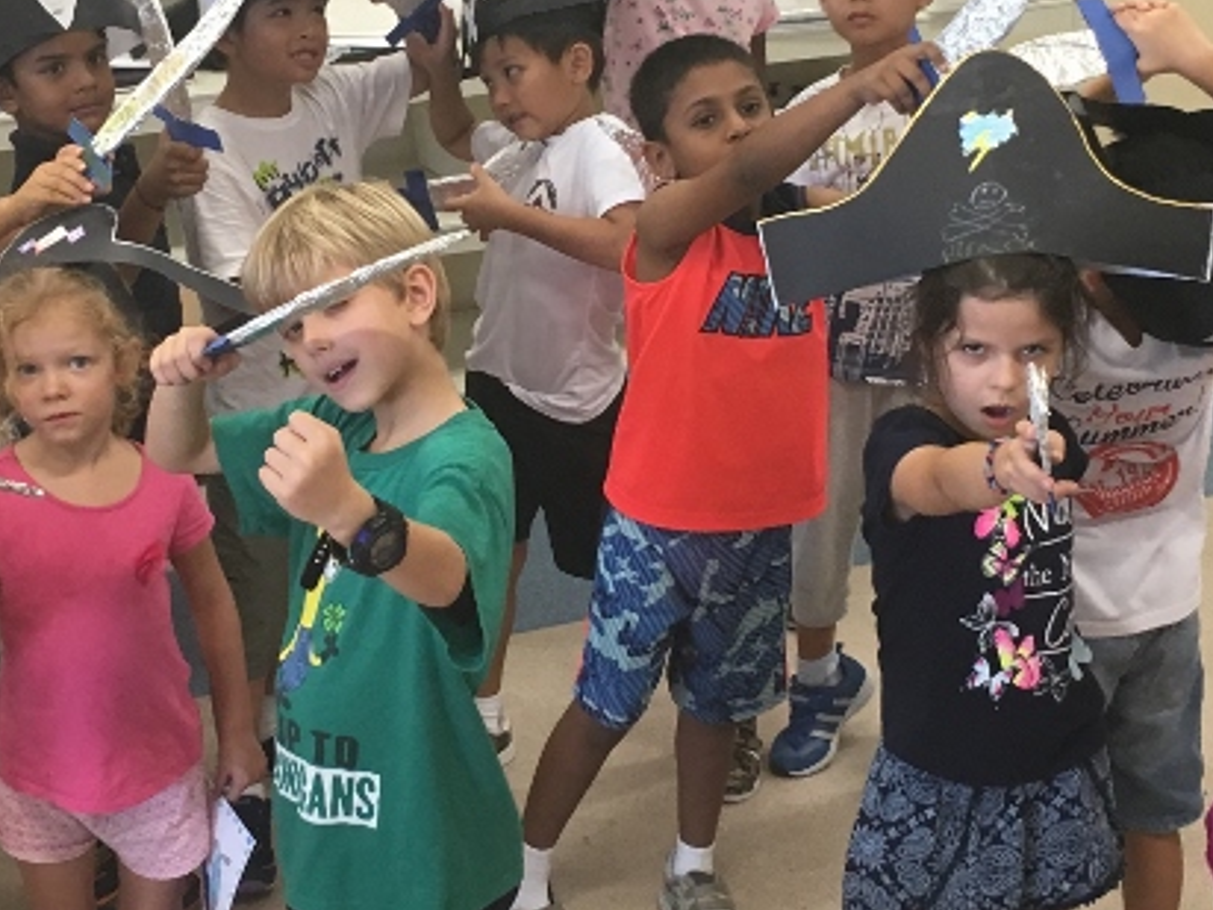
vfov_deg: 20.4
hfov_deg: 27.0
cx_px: 512
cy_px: 348
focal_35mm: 72
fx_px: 2523
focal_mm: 4.15
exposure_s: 1/33
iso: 64
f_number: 2.2
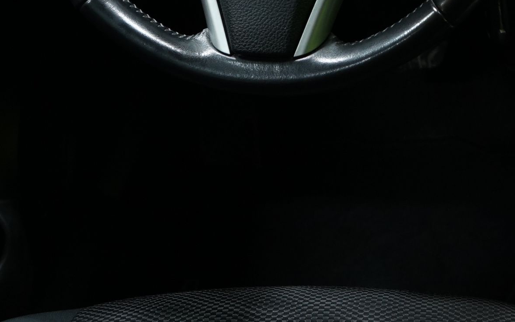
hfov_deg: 24.5
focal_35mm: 82
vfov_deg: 15.1
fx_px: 1151
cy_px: -108
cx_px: 462
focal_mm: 24
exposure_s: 1/20
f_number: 4.5
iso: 1000
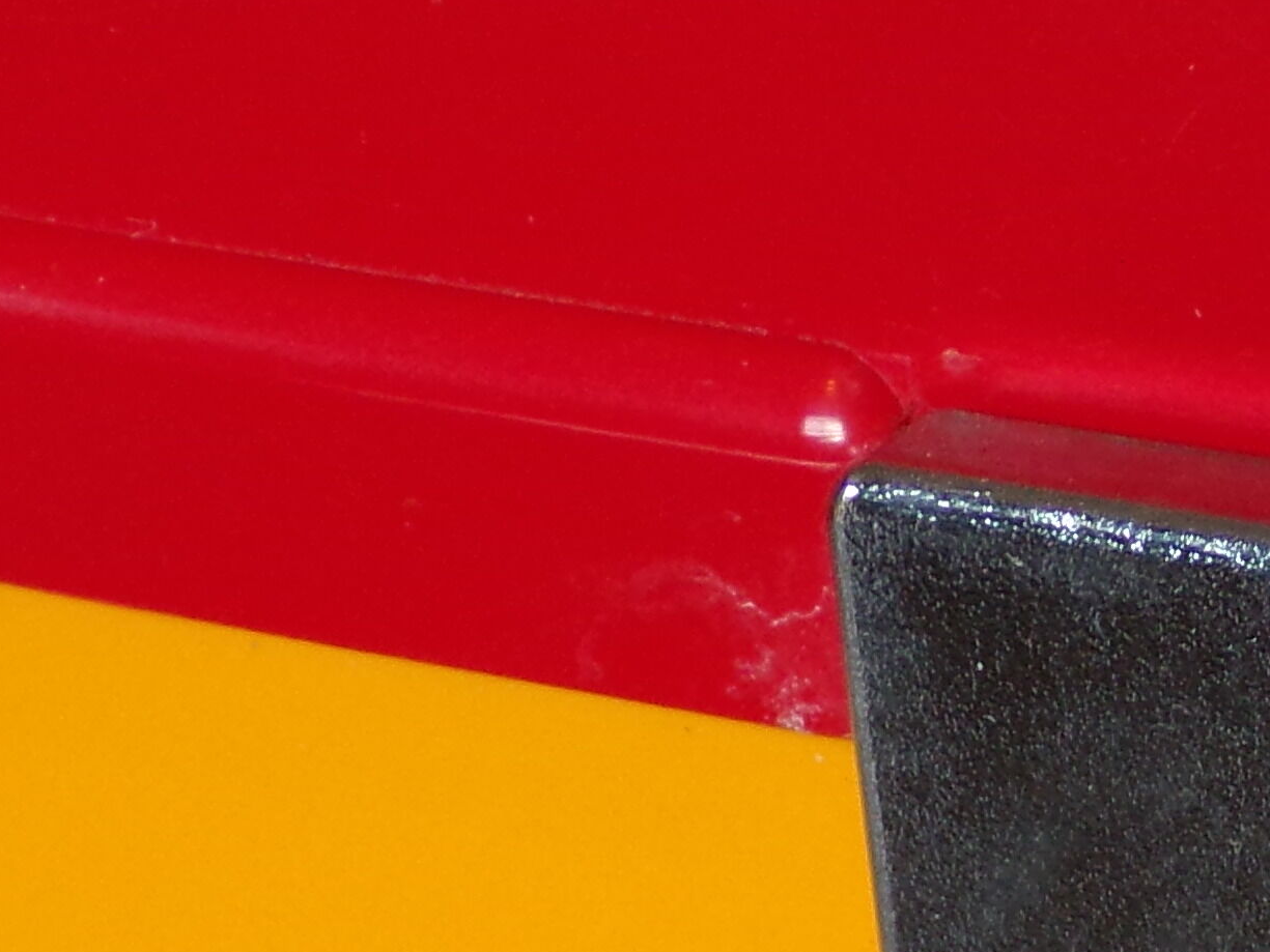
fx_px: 5797
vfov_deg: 9.0
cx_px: 1851
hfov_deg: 12.0
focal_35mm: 158
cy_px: 1672
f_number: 3.4
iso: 117
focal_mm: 7.6
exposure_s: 1/34
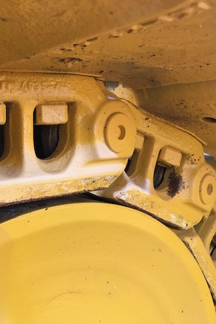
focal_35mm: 39
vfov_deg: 49.5
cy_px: 162
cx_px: 45
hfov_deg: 33.3
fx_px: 351
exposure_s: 1/90
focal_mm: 3.99
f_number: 1.8
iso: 25
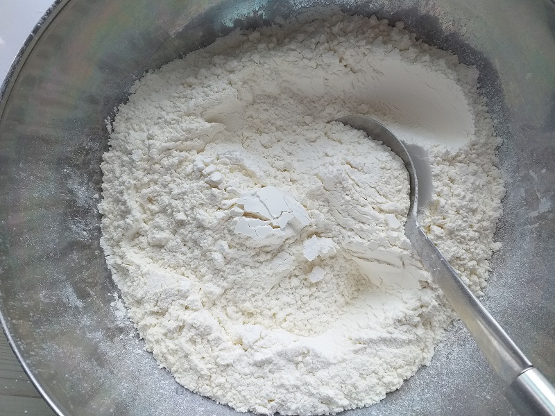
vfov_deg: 53.1
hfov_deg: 67.3
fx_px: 417
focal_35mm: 26
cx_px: 278
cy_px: 208
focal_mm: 3.6
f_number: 1.9
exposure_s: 1/149
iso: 40
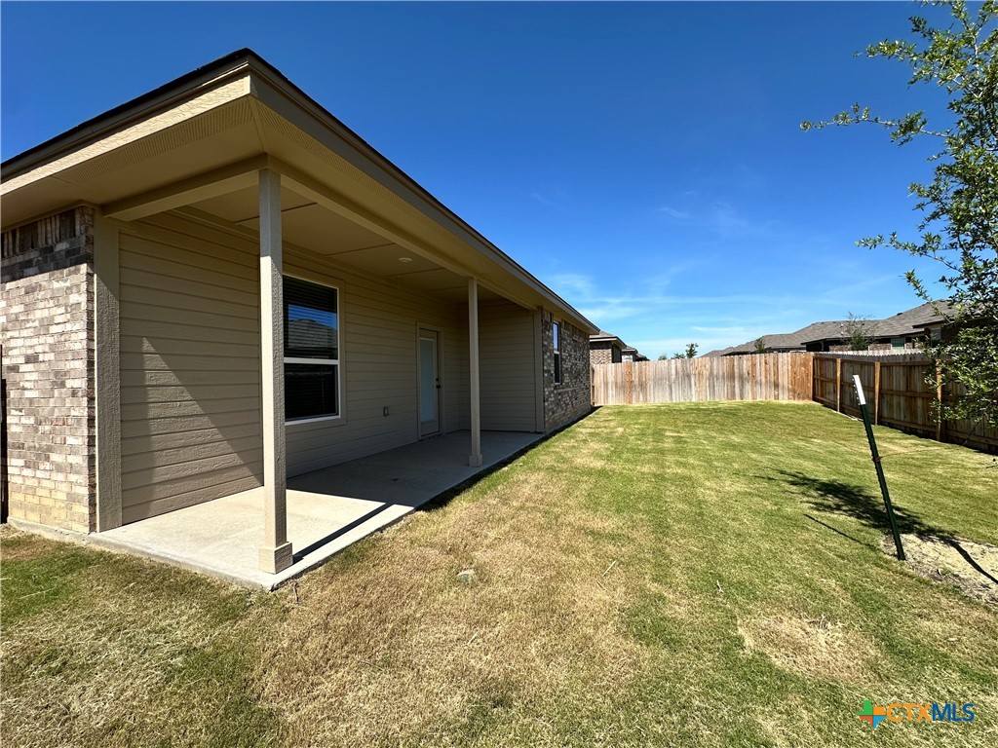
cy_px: 374
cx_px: 499
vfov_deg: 85.7
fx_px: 404
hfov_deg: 102.1
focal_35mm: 14
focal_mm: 2.22
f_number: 2.2
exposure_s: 1/1667
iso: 40
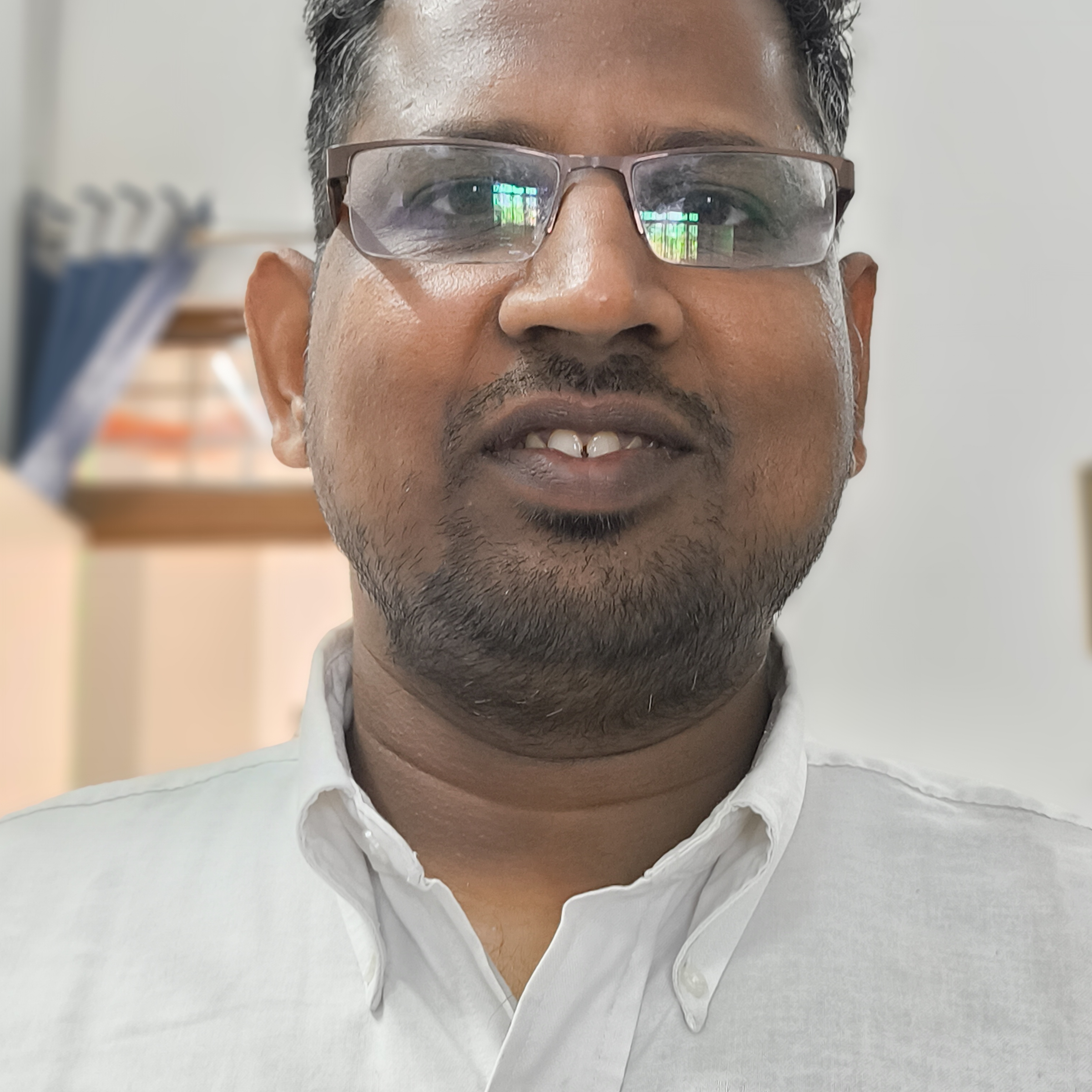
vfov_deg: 28.9
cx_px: 544
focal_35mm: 59
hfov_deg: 29.1
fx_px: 2106
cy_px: 385
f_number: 1.87
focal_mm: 5.56
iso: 1066
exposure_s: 1/60
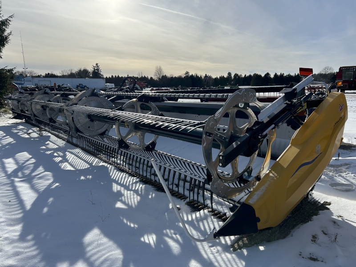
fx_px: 267
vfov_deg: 53.1
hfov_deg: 67.3
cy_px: 134
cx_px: 178
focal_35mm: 26
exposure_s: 1/8000
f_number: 1.5
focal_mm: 5.7
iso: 50
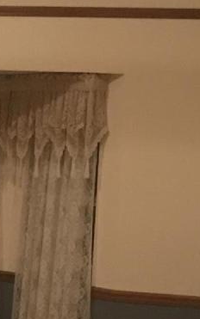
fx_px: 1395
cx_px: -291
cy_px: 248
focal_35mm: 160
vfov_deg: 13.0
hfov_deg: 7.6
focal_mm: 3.99
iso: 100
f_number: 1.8
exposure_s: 1/7
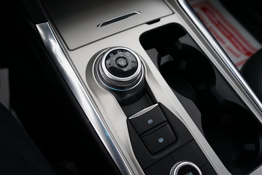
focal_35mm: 32
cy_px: 88
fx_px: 233
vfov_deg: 41.1
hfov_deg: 58.7
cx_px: 131
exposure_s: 1/60
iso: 640
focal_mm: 32
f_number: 4
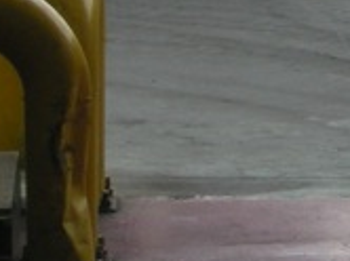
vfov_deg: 2.7
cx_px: 810
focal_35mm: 550
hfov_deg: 3.6
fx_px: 5553
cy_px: -415
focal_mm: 18.6
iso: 64
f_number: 4.3
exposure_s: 1/80.3
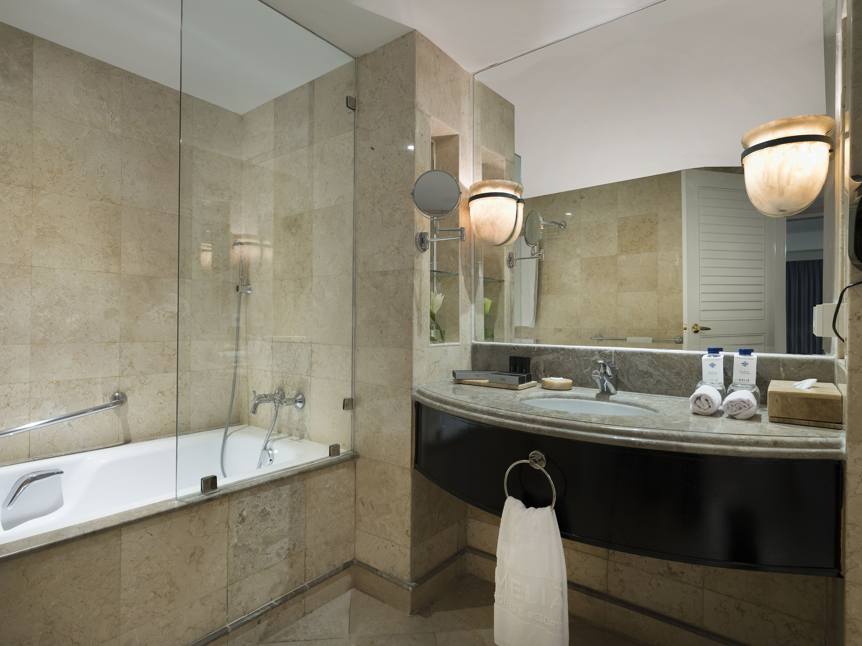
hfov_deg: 87.8
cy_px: 323
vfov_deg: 71.6
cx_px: 431
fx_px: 448
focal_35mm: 18
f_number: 10
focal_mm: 23
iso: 400
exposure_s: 1/2
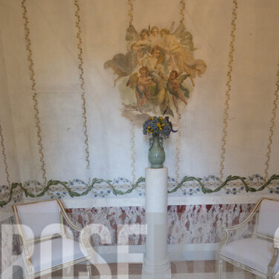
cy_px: 214
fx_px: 237
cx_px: 155
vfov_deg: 57.4
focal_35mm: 26
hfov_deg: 60.8
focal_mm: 16
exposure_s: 1/10
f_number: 16
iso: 1600
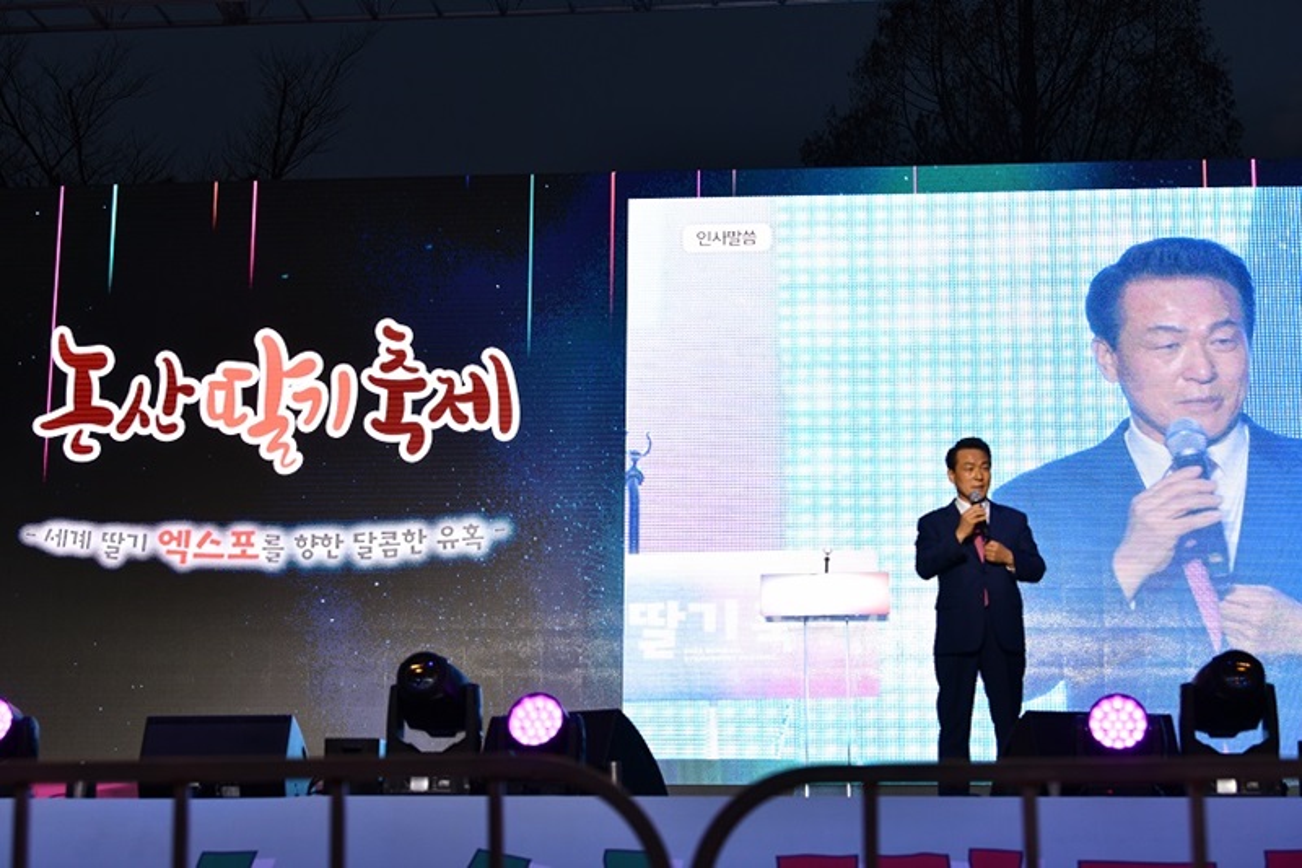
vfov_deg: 19.4
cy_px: 434
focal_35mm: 70
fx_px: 2531
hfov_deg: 28.8
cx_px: 651
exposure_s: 1/200
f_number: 5
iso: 500
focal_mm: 70
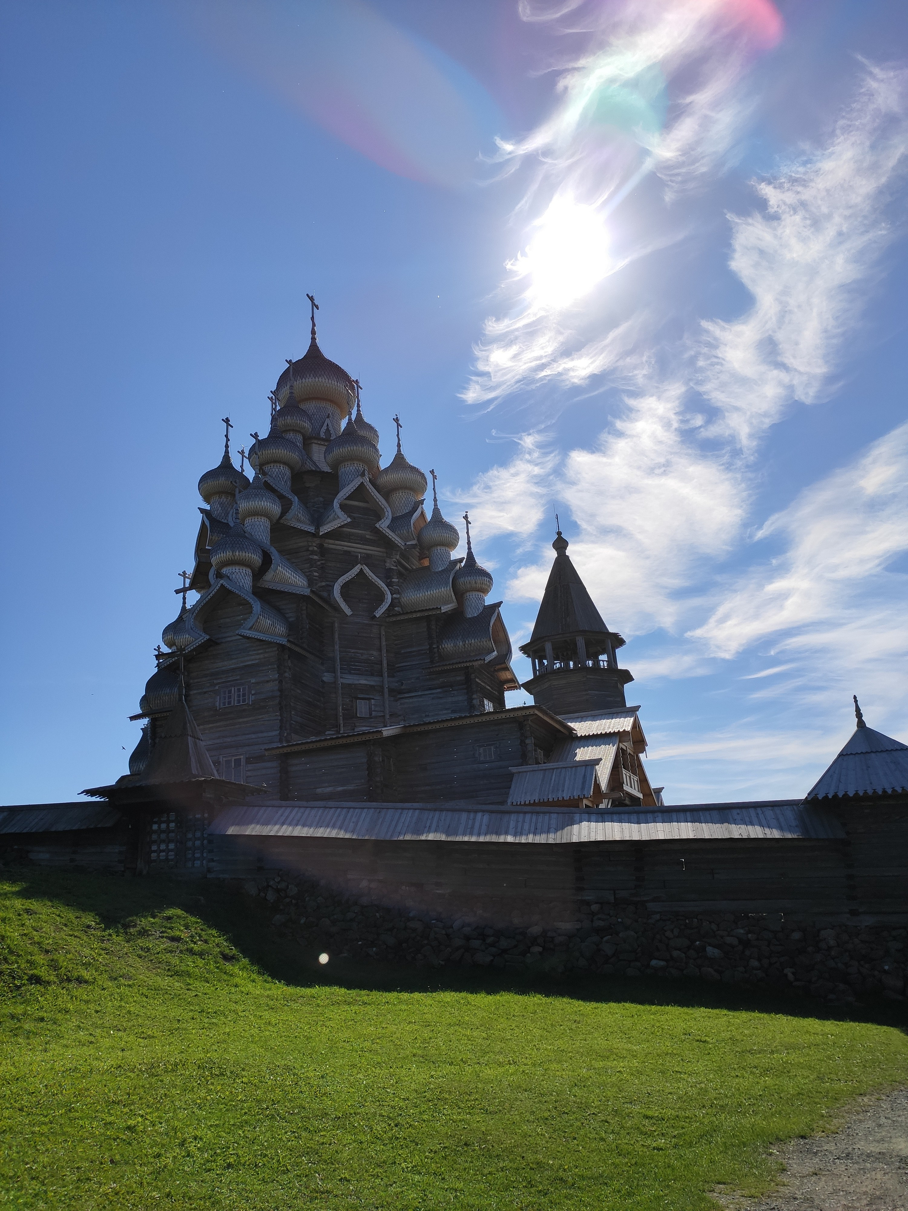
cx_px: 454
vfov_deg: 67.3
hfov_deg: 53.1
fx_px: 909
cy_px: 606
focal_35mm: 26
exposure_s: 1/5119
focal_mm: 4.77
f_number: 1.75
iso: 112
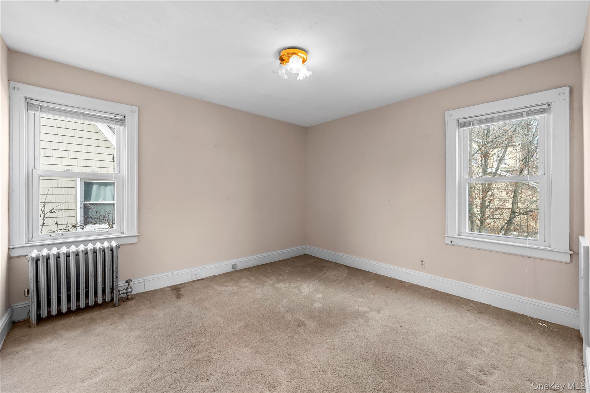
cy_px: 196
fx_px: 229
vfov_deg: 81.2
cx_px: 295
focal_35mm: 14
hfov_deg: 104.3
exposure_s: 1/3
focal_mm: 14
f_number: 10
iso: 250
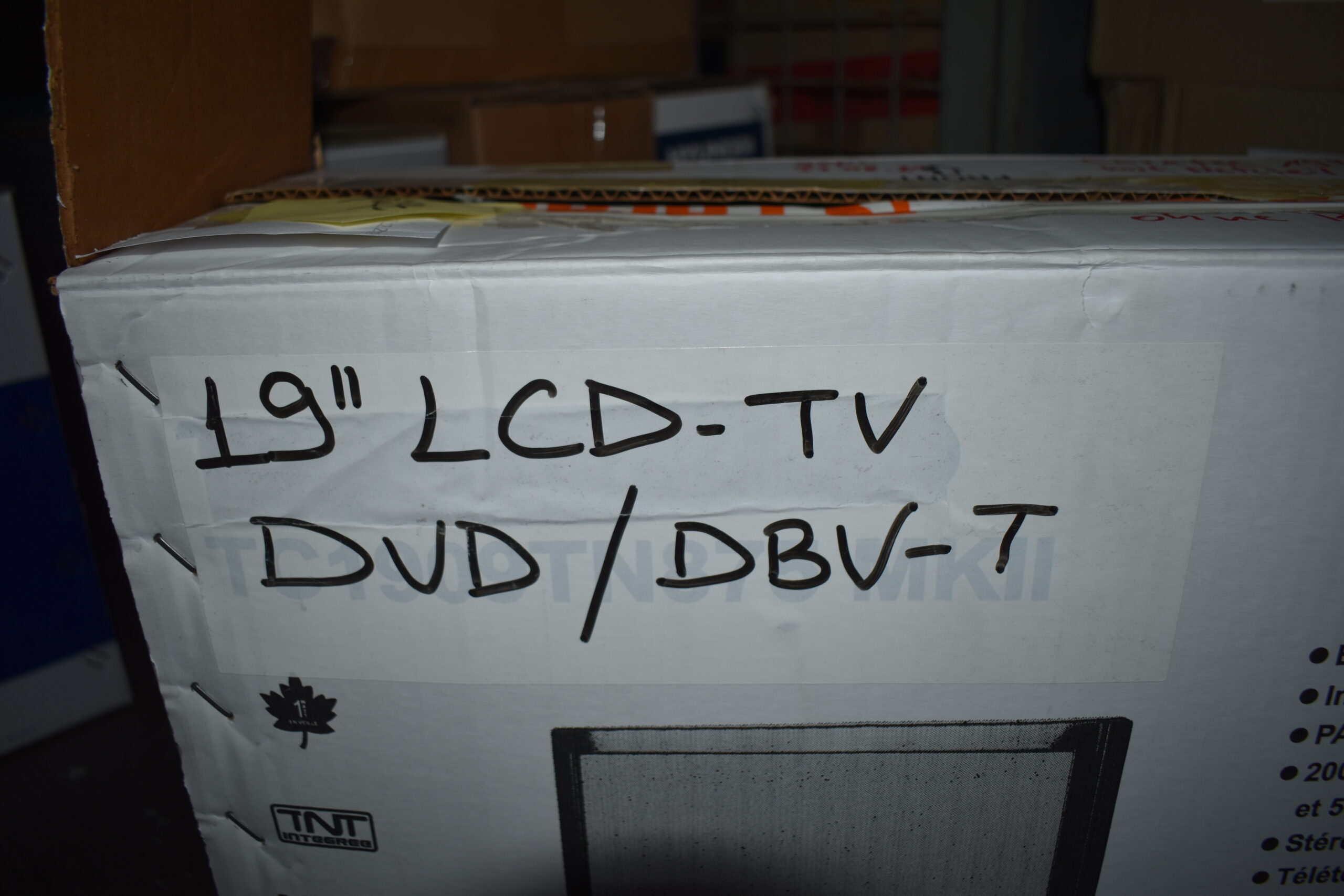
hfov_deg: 67.4
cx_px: 672
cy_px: 448
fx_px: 1008
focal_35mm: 27
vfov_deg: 47.9
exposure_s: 1/160
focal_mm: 18
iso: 100
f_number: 3.5
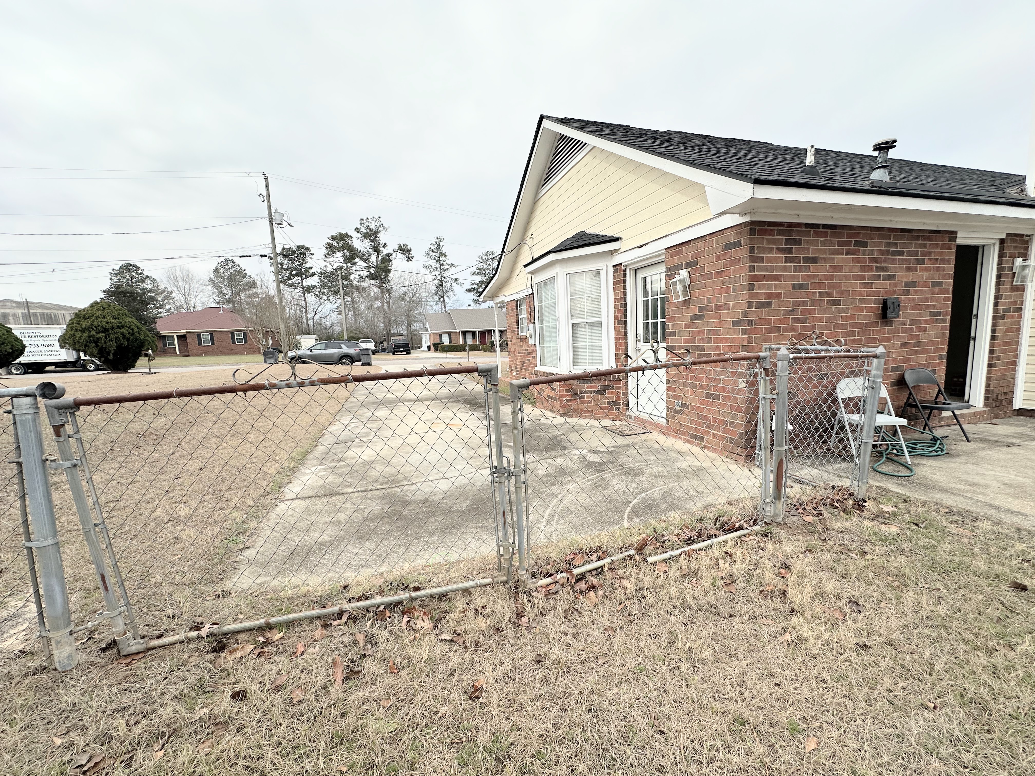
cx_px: 518
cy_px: 388
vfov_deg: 85.7
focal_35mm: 14
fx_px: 419
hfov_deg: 102.1
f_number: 2.2
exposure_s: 1/1247
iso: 40
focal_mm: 2.22
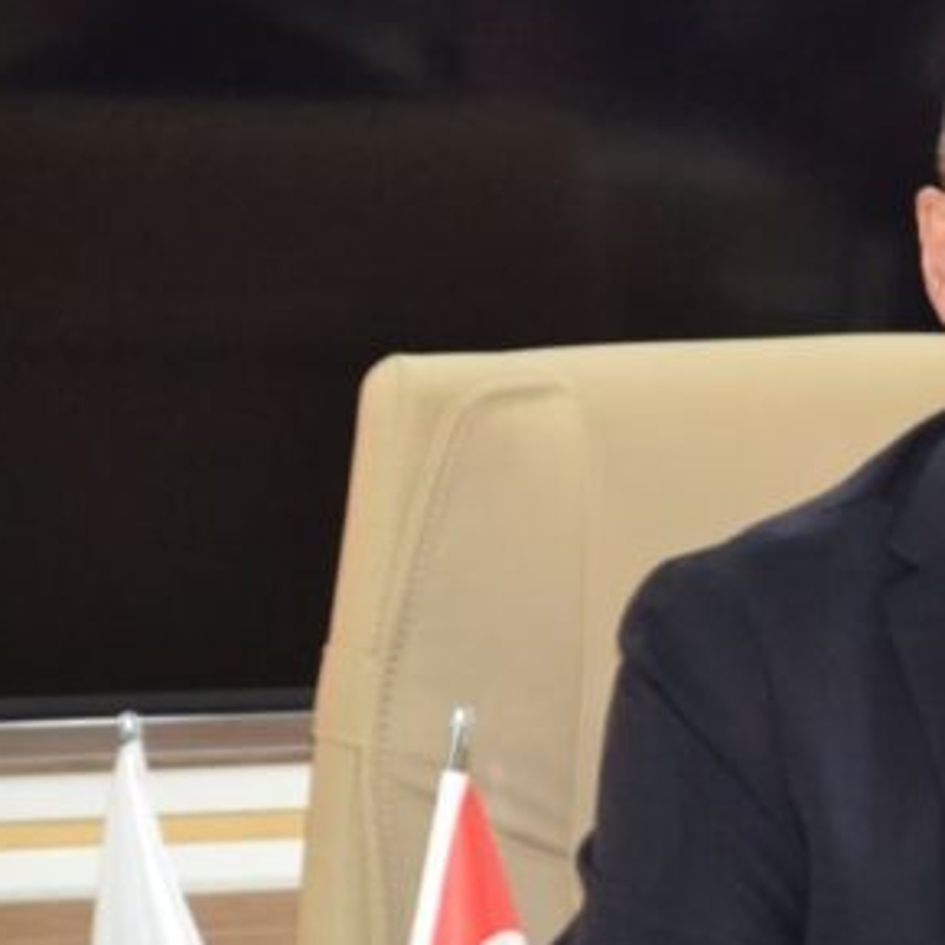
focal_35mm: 338
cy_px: 544
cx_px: 1232
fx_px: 10439
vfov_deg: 5.2
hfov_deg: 5.2
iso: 3200
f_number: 5.6
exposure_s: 1/60
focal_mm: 100
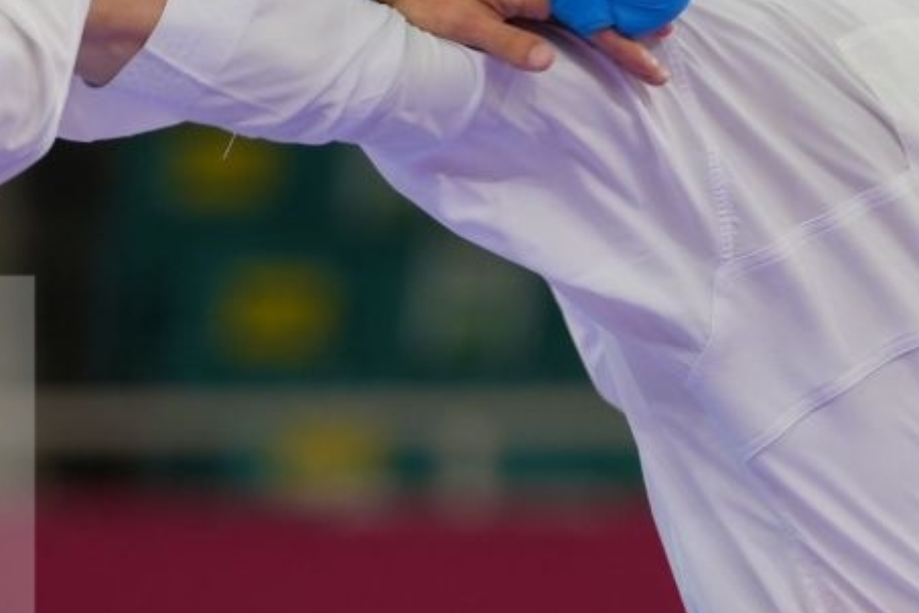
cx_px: 534
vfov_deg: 1.9
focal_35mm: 711
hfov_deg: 2.9
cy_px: 461
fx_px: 18149
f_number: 2.8
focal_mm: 179
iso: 500
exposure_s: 1/1000
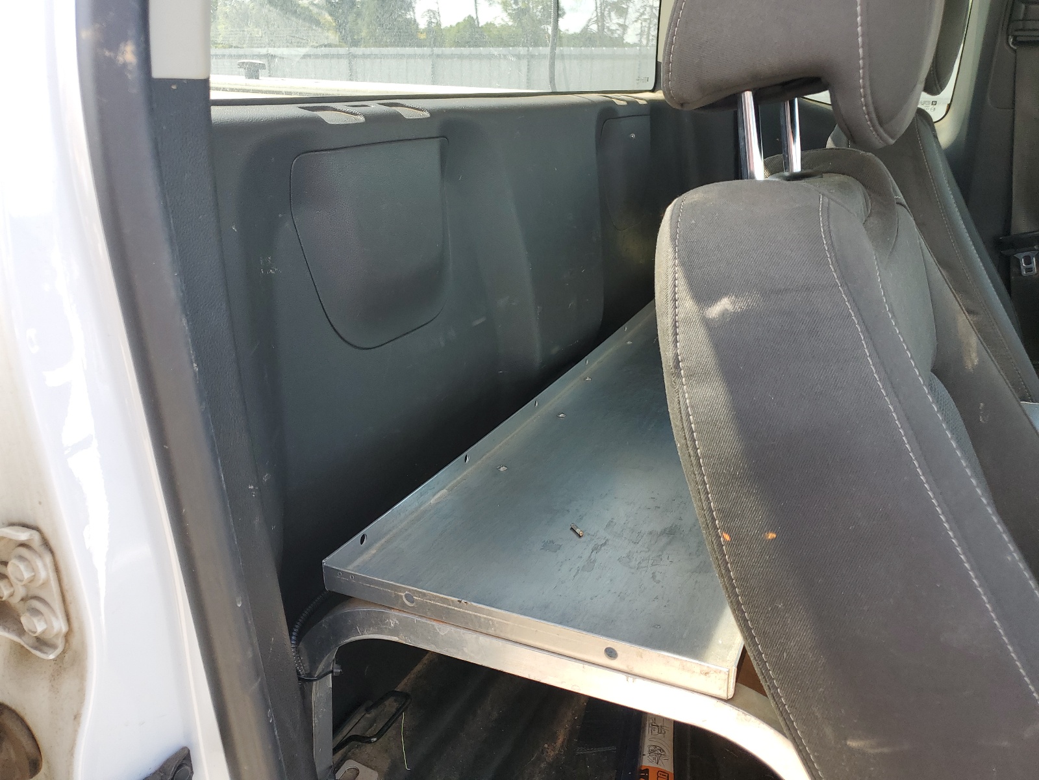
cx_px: 520
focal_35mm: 26
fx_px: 780
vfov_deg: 53.1
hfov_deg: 67.3
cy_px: 390
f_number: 1.5
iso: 50
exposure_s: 1/196
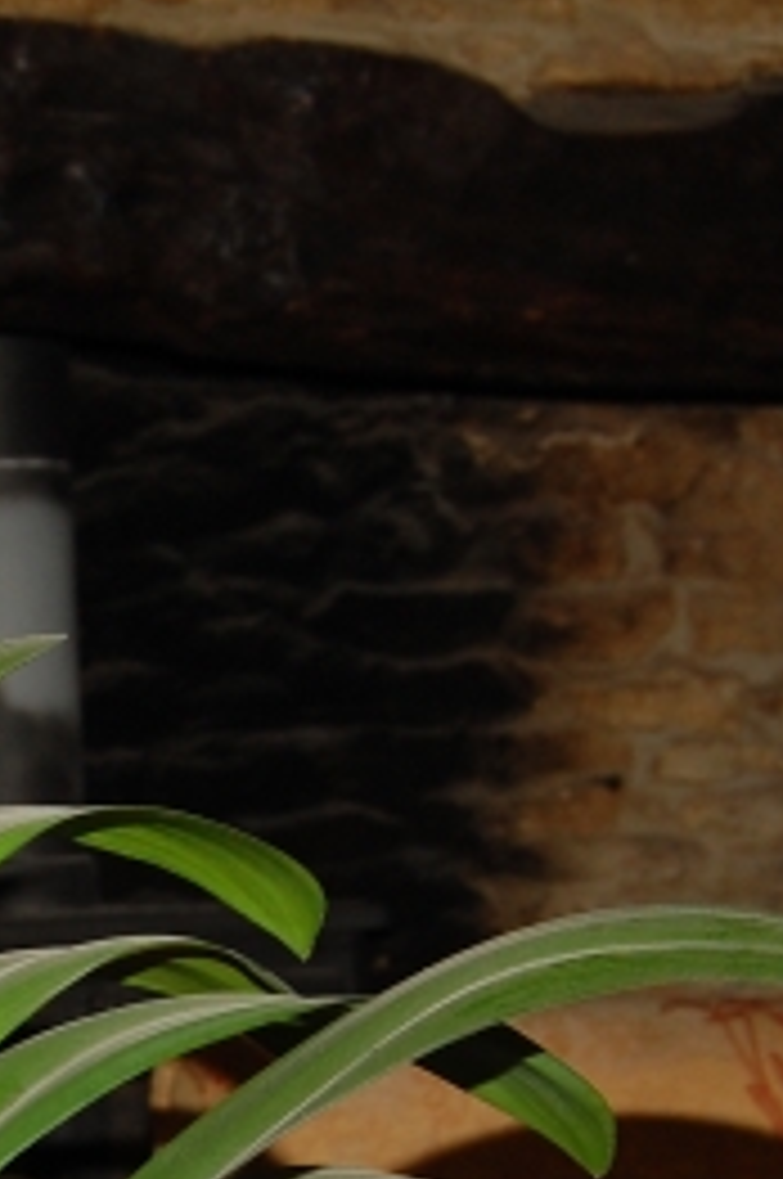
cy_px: 1172
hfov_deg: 11.0
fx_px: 3892
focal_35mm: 119
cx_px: -457
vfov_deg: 16.9
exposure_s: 1/250
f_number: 7.1
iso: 400
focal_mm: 26
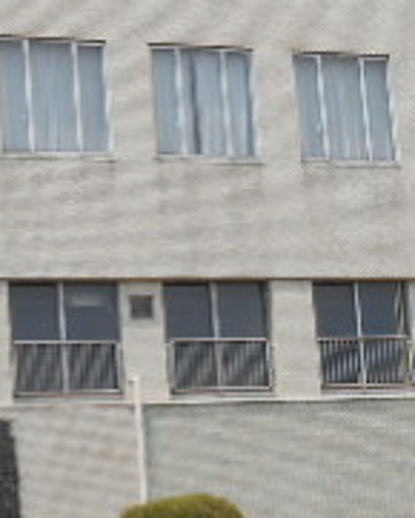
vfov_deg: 12.6
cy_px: 69
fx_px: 2332
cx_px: 358
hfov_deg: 10.1
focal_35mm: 152
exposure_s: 1/800
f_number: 4.2
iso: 80
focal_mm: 7.7
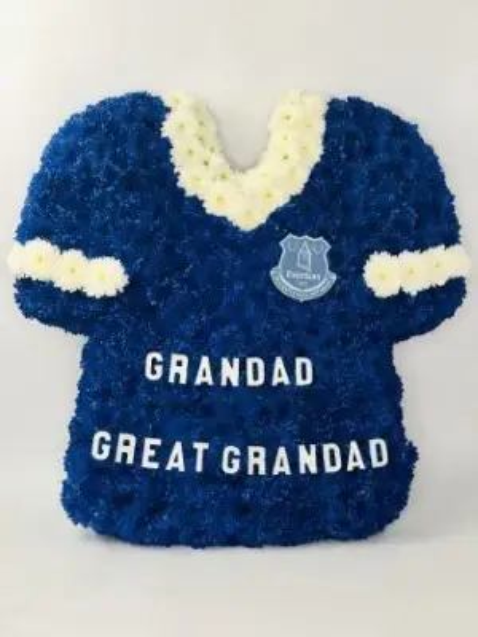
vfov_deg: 36.8
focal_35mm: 52
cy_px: 318
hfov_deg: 28.0
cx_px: 239
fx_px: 957
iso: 16
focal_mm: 6
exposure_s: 1/50
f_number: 2.4
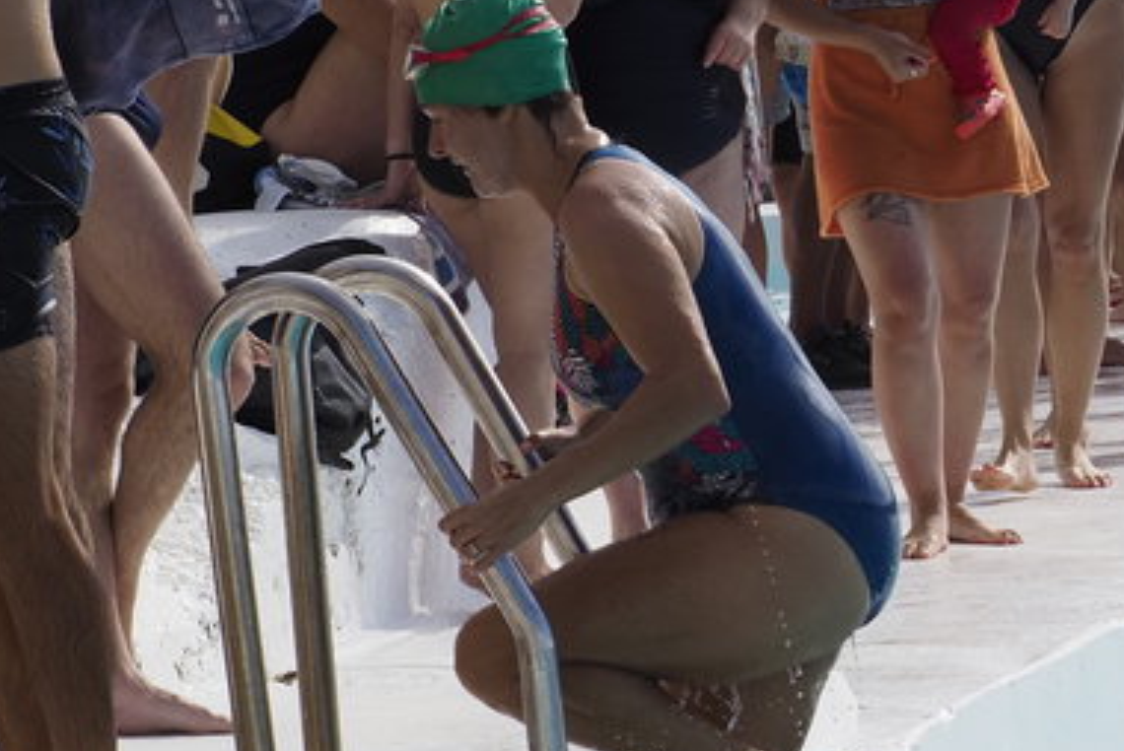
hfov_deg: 4.8
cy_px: 313
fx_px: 13498
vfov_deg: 3.2
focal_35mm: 432
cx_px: 941
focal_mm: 79
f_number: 9
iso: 200
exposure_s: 1/400
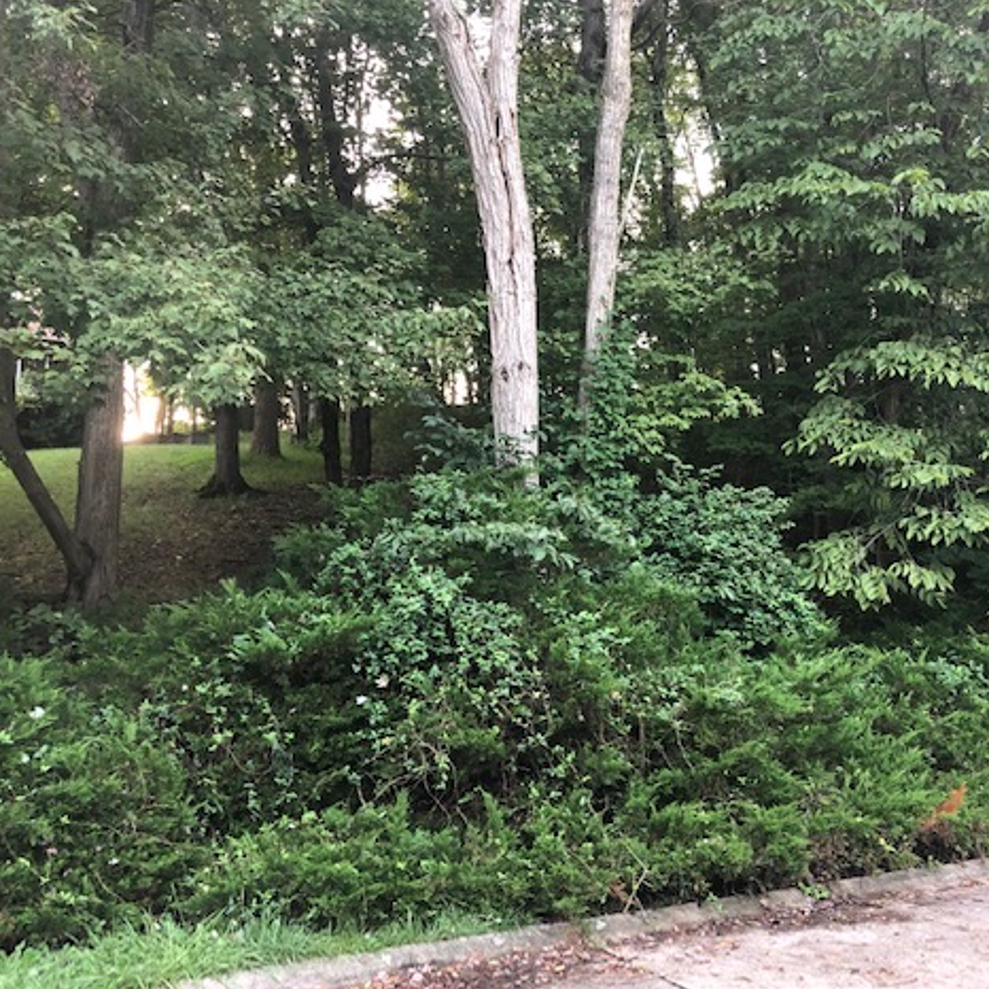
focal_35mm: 34
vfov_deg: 48.5
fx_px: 1099
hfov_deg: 48.3
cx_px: 558
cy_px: 497
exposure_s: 1/15
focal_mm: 4
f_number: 1.8
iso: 40
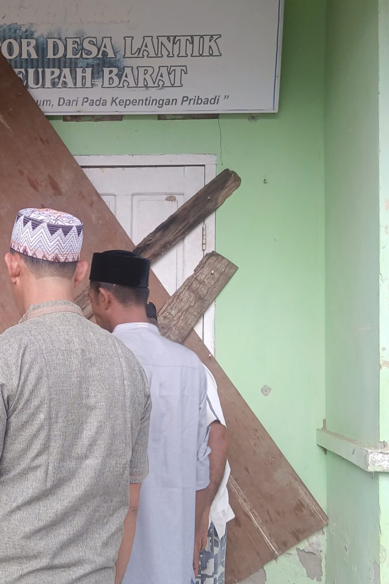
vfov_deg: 40.3
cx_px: 46
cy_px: 281
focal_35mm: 49
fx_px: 794
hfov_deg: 26.7
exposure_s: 1/100
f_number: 1.8
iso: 25
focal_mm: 3.98
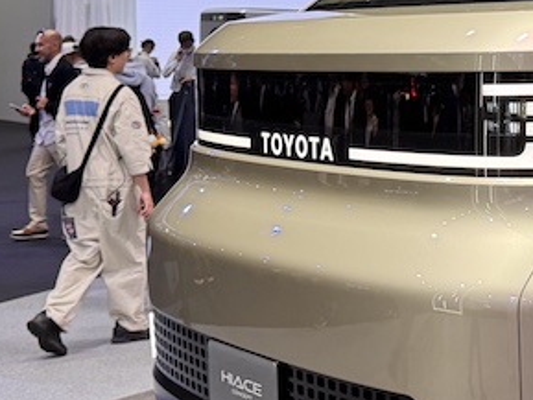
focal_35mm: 83
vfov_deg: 17.7
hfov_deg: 22.0
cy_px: 129
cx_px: 618
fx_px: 1279
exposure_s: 1/120
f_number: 1.78
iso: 160
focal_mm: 6.76
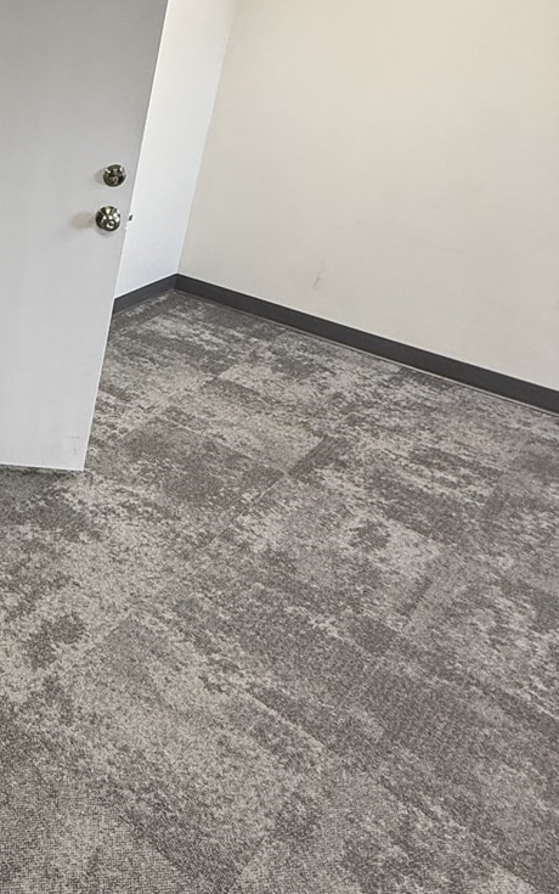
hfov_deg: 32.5
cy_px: 347
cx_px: -135
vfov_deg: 60.6
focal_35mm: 31
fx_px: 755
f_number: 2.2
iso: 200
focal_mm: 2.22
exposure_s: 1/120
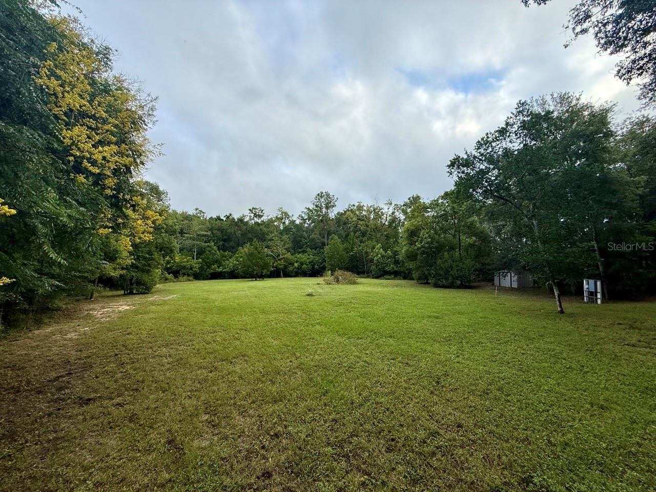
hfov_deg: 102.1
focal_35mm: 14
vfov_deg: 85.7
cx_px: 328
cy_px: 246
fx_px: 265
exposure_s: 1/370
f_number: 2.2
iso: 50
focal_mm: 2.22
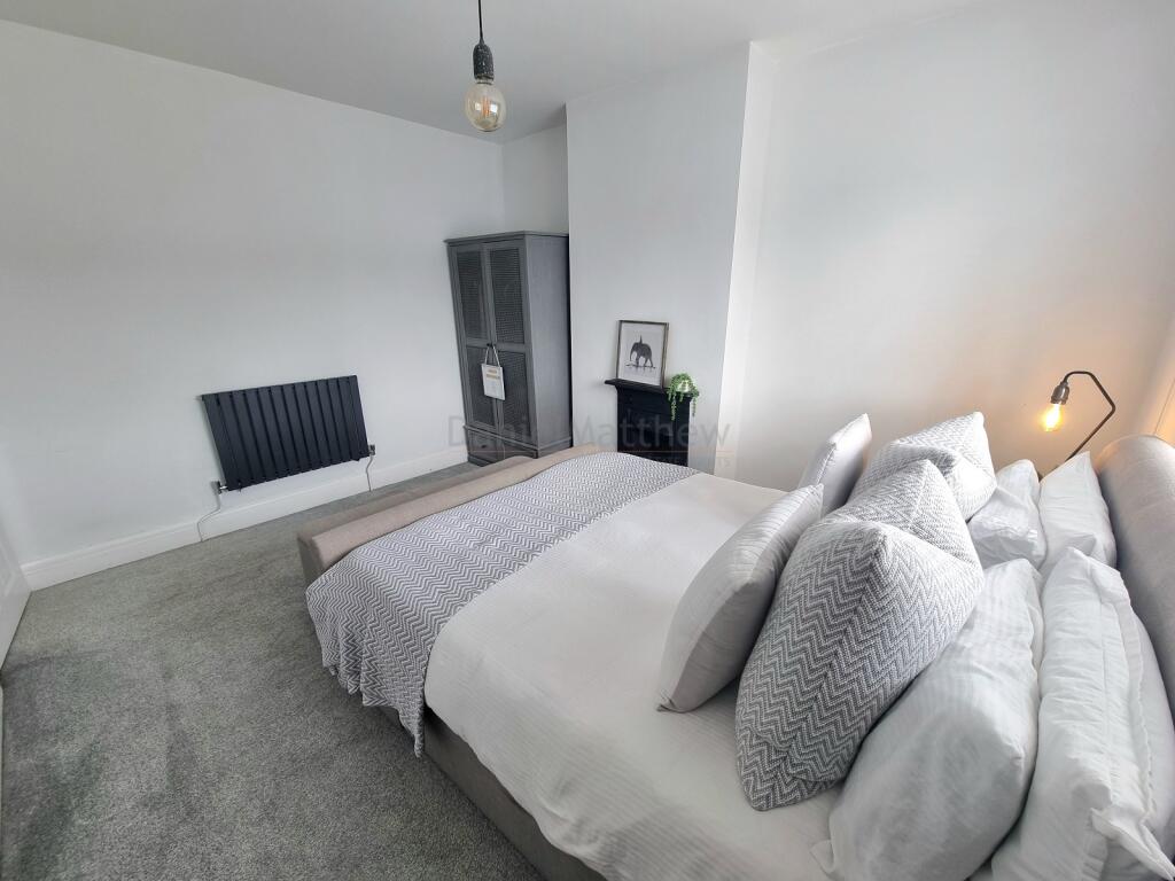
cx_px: 588
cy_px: 440
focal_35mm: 13
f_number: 2.2
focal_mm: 2.2
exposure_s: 1/60.2
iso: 80
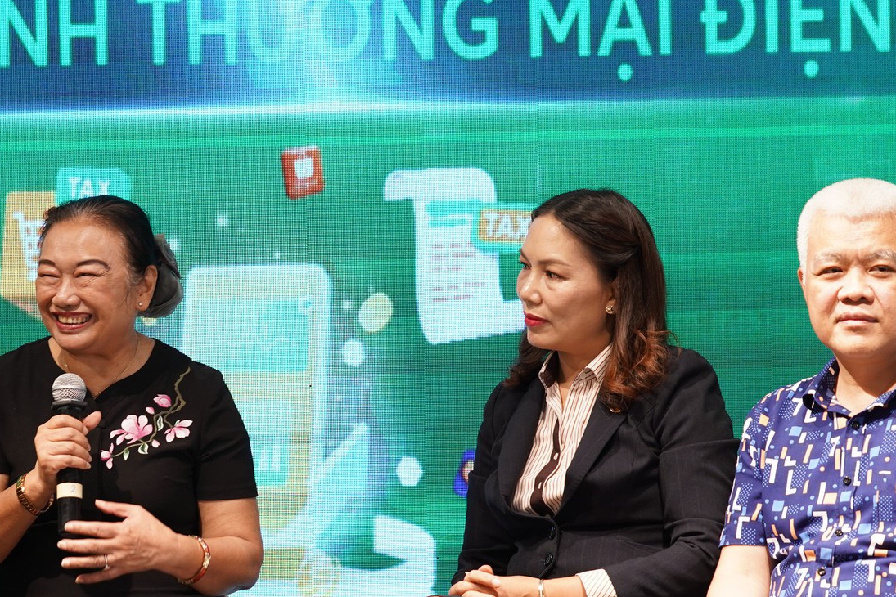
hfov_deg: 13.8
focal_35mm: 148
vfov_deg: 9.3
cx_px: 246
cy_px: 385
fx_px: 3683
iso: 640
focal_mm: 81
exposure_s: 1/100
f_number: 3.2
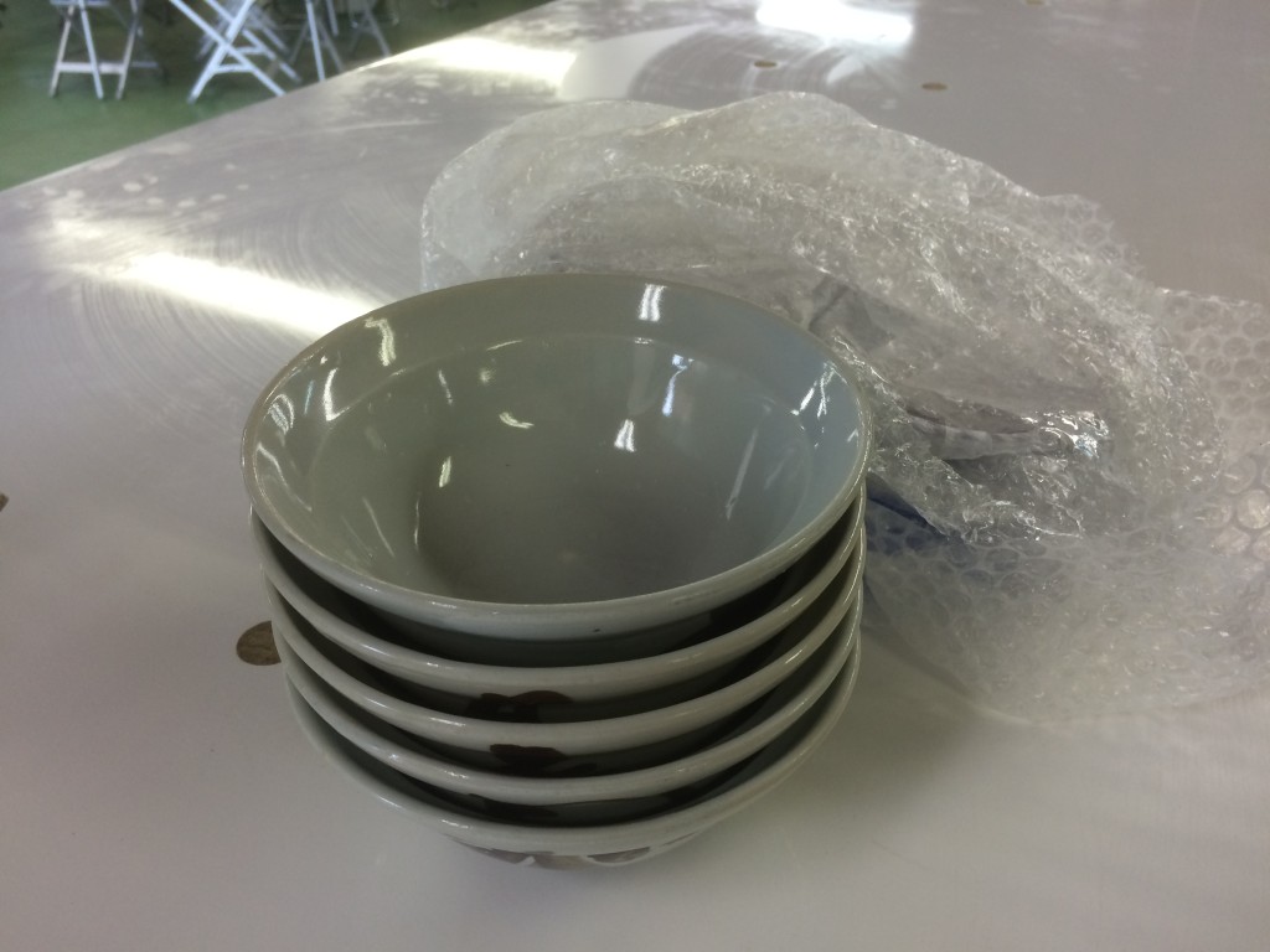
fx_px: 1064
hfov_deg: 61.7
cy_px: 476
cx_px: 635
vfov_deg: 48.2
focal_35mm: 29
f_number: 2.2
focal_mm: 4.15
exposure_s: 1/30
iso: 40
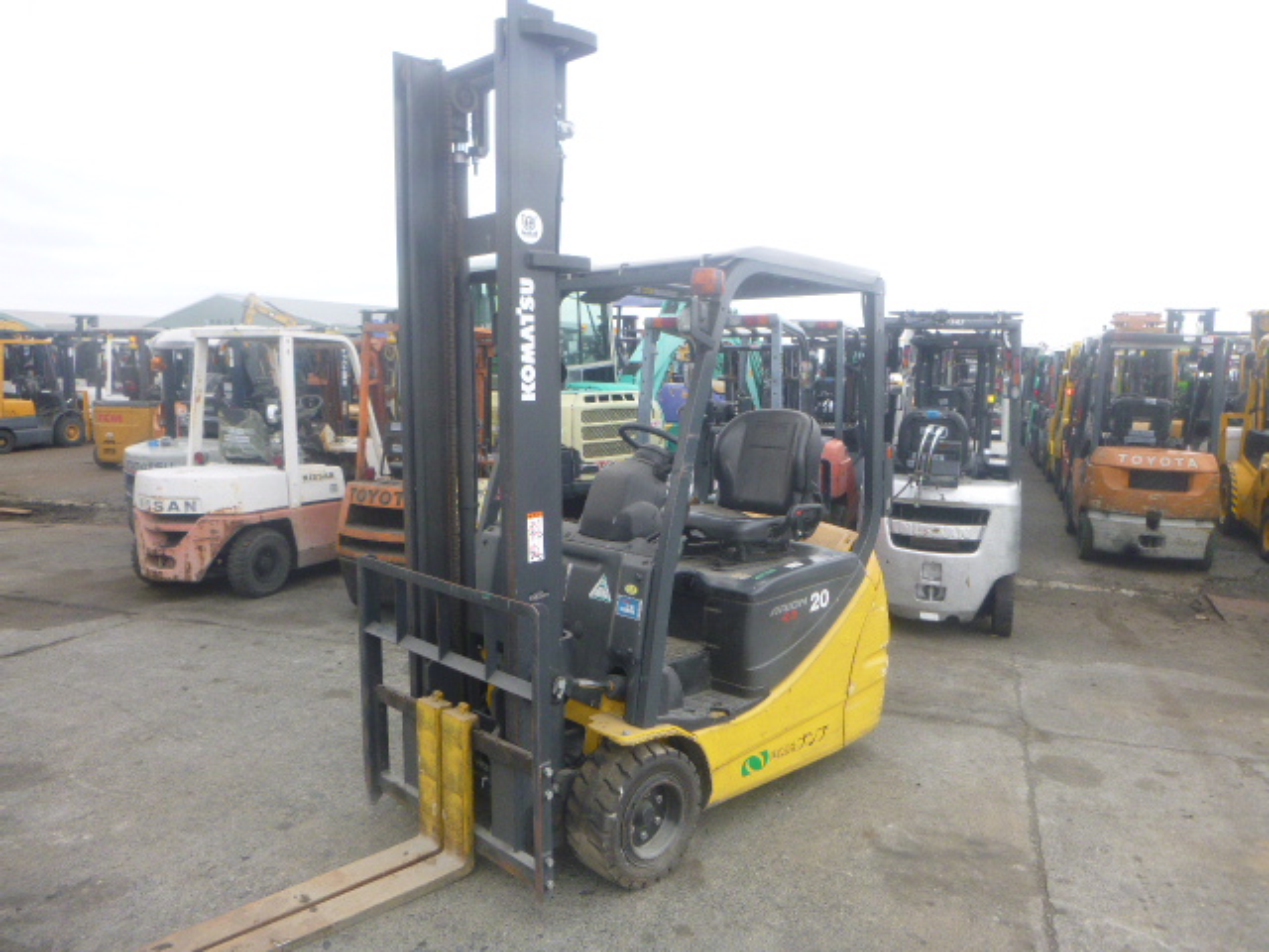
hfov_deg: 69.4
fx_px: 916
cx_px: 634
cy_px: 476
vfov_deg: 54.9
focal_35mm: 25
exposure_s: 1/100
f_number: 3.9
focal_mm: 4.5
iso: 100
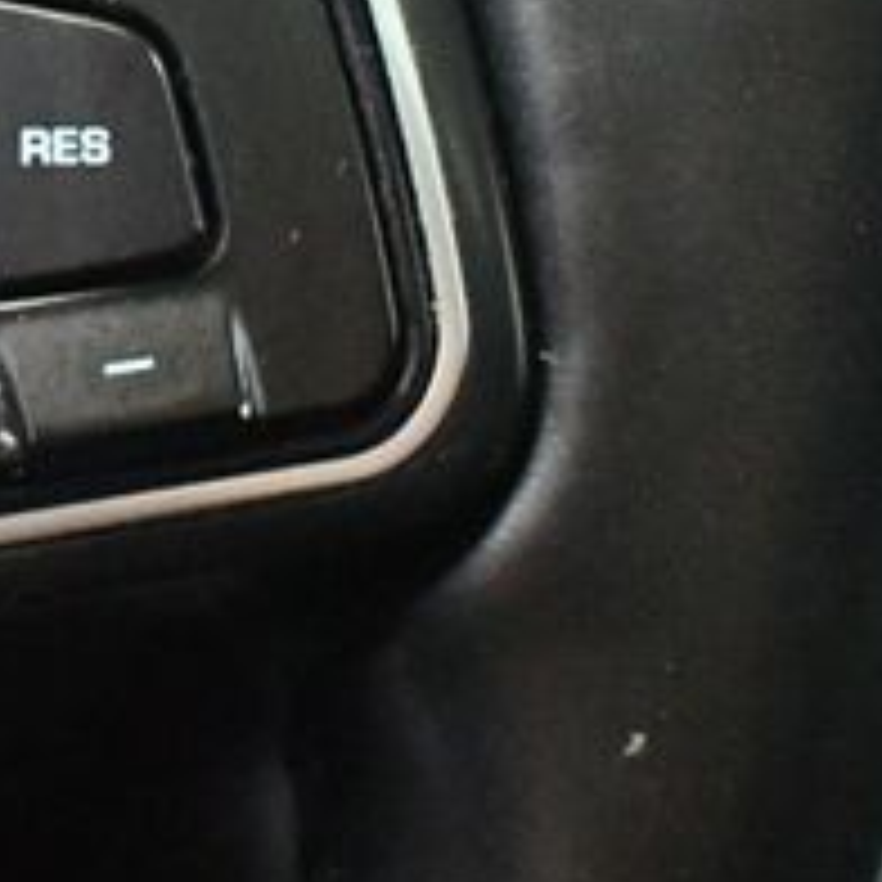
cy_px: 68
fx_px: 2883
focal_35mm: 100
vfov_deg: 17.1
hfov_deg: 16.7
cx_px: -162
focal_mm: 18
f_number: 3.5
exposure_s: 1/60
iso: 12800
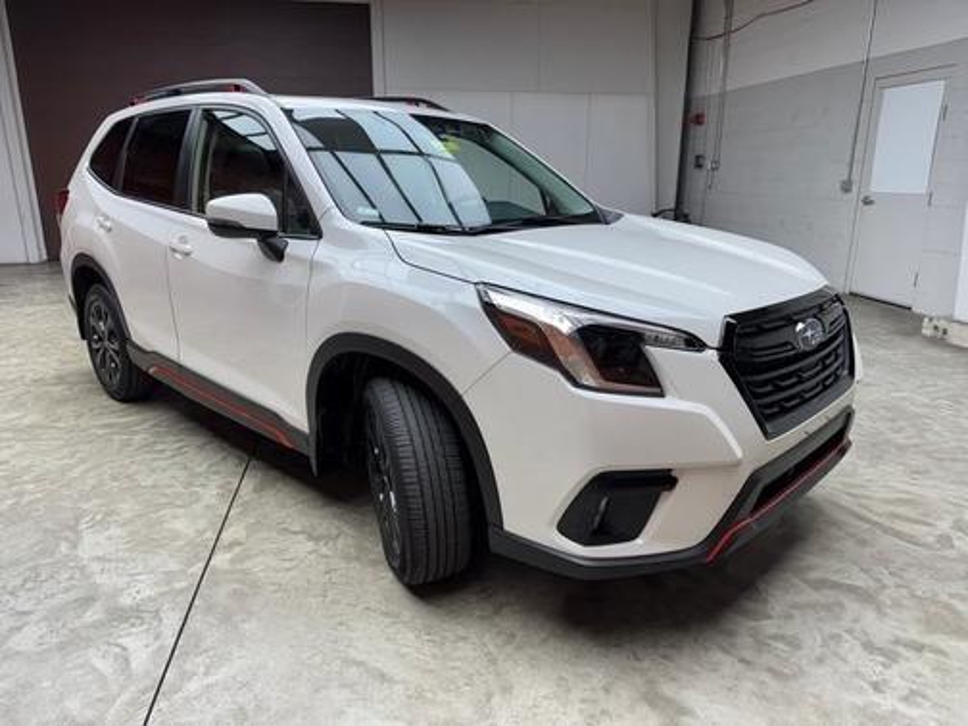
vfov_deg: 56.8
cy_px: 363
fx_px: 671
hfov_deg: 71.6
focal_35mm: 24
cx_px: 484
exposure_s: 1/182
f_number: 1.78
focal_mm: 6.76
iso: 64
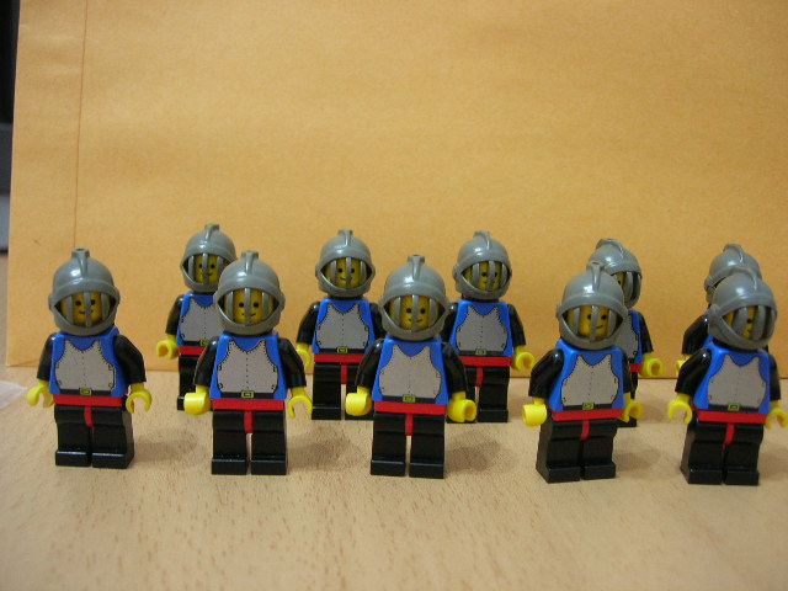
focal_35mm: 38
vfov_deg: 37.7
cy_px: 296
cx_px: 394
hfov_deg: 49.0
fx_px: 865
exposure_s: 1/3.6
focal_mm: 7.8
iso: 93
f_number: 2.8
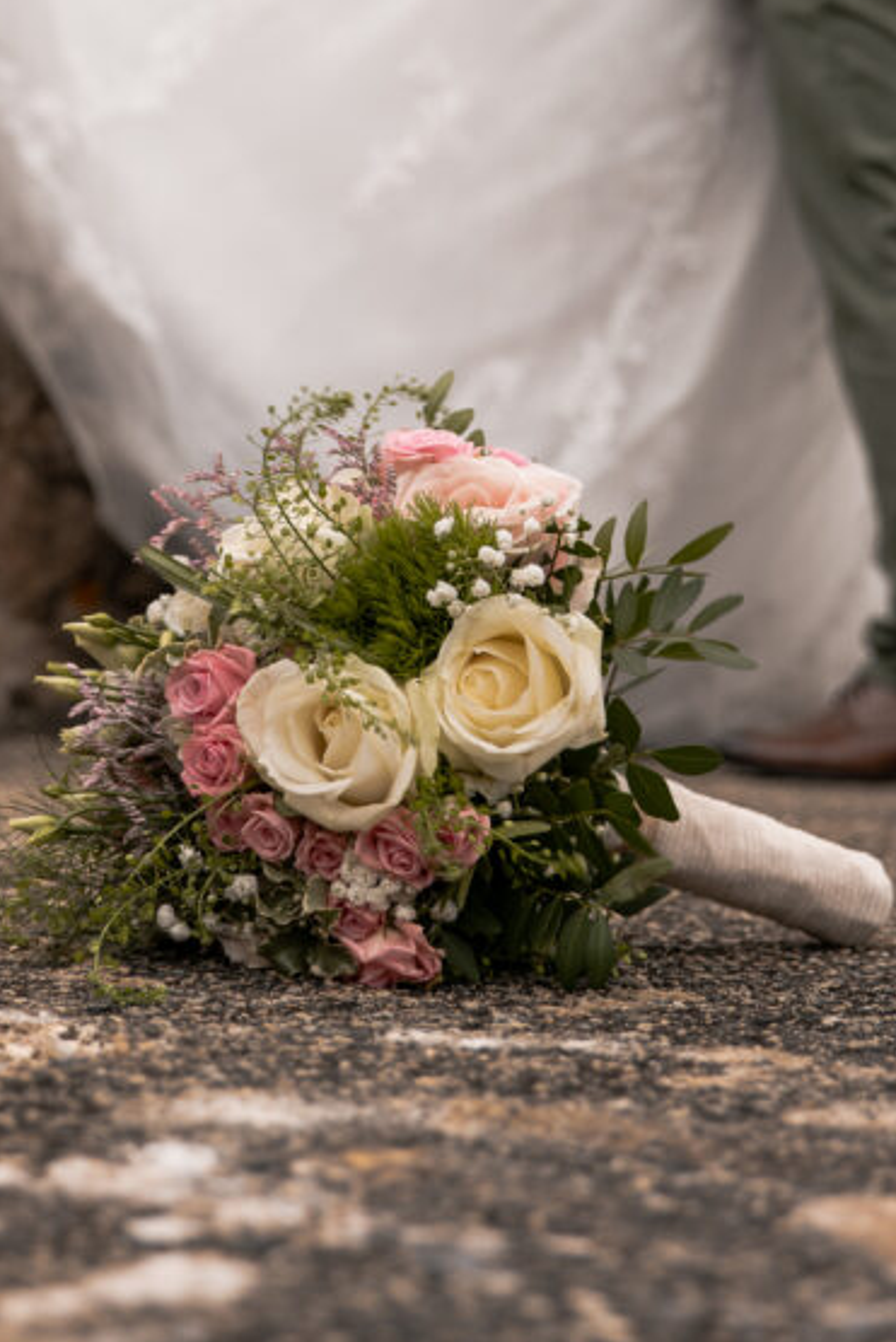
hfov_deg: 19.5
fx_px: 2612
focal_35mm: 70
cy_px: 174
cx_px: 467
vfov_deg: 27.9
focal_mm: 38
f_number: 4
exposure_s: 1/100
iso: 100
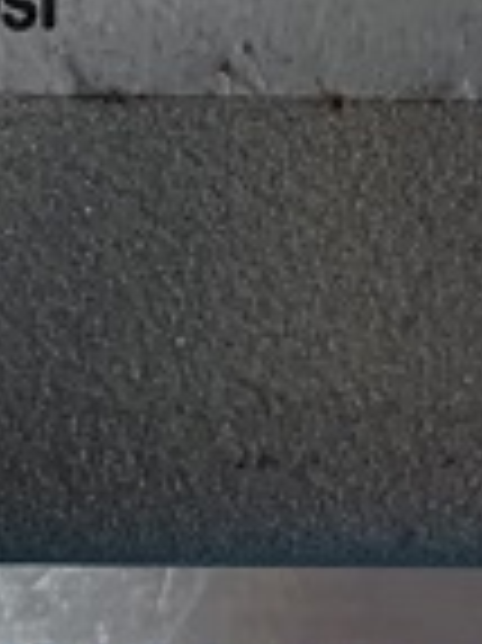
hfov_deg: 10.1
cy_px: -858
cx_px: 128
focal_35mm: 147
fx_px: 2733
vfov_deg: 11.4
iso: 160
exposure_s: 1/60
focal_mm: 4.25
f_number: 1.8
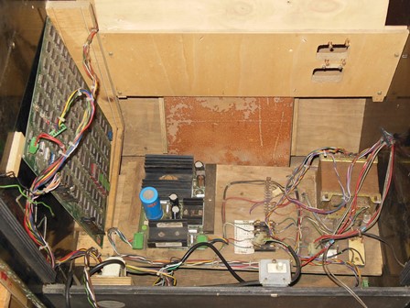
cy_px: 154
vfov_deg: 33.6
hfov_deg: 43.9
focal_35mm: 43
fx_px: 509
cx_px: 205
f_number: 3.8
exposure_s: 1/30
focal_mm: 7.7
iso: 250
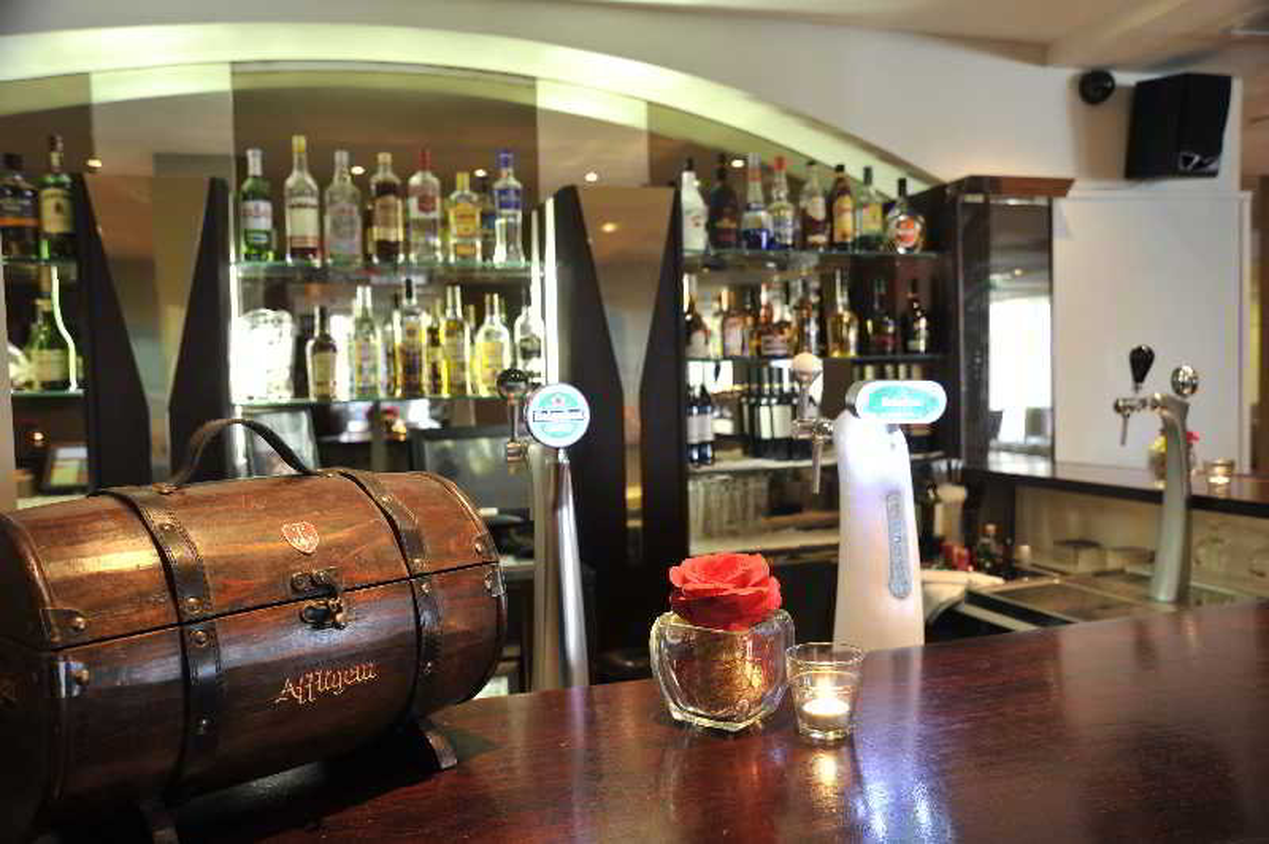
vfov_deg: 43.5
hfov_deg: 62.0
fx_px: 1057
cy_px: 422
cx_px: 634
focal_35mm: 30
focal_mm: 30
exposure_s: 1
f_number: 5.6
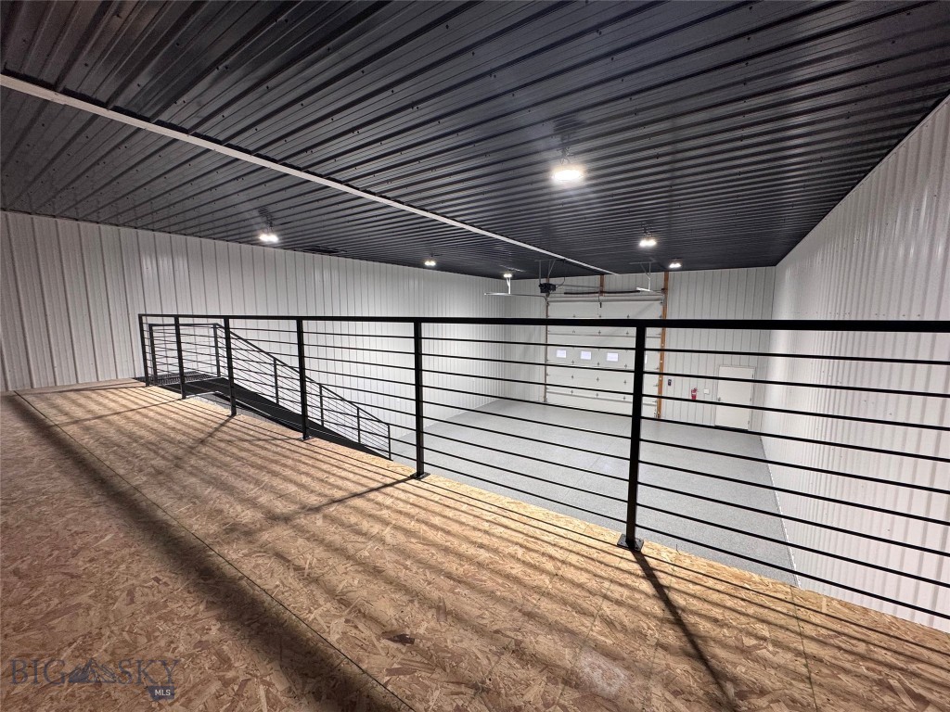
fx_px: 384
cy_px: 356
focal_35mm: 14
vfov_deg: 85.7
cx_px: 475
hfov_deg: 102.1
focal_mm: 2.22
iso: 160
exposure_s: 1/120
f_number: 2.2
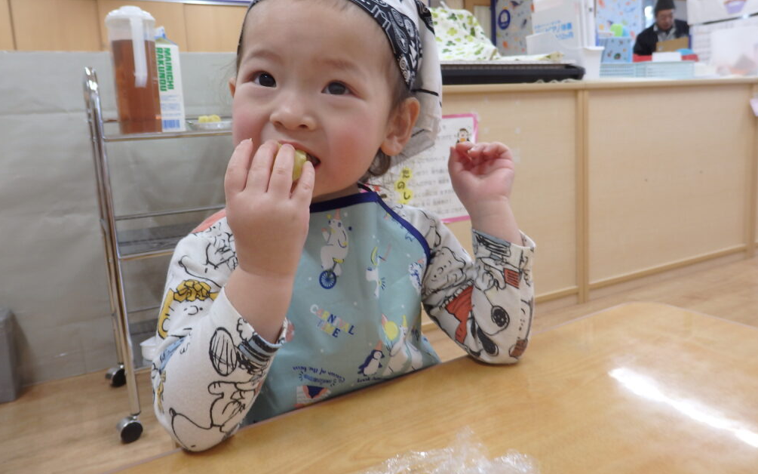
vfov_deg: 45.9
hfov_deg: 68.4
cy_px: 211
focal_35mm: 27
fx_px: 558
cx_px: 382
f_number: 3
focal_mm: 4.5
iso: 125
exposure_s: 1/30
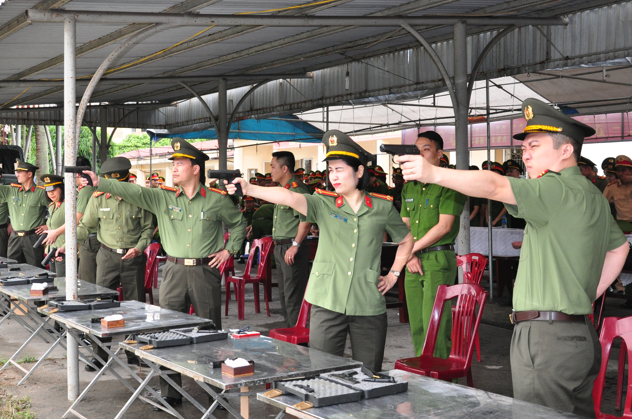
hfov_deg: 41.3
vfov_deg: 28.2
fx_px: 835
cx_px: 263
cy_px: 176
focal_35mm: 48
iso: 800
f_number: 4.5
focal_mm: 25
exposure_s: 1/200
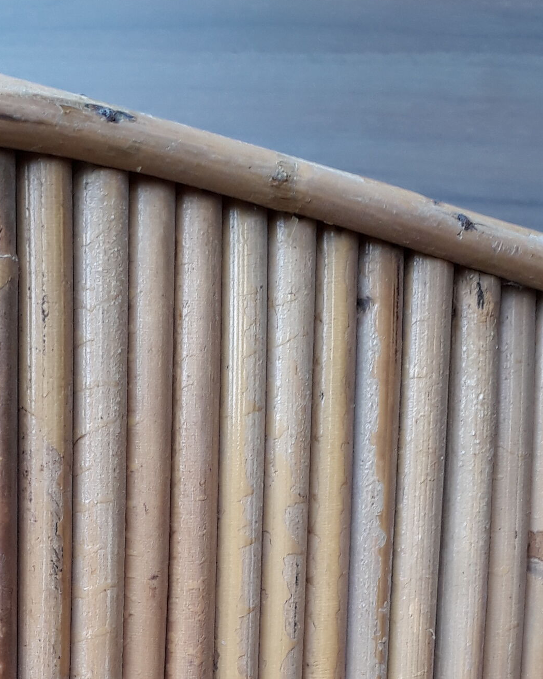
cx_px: 102
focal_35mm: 83
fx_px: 1667
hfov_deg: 18.3
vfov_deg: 20.9
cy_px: 888
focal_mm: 3.6
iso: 40
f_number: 1.9
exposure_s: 1/104
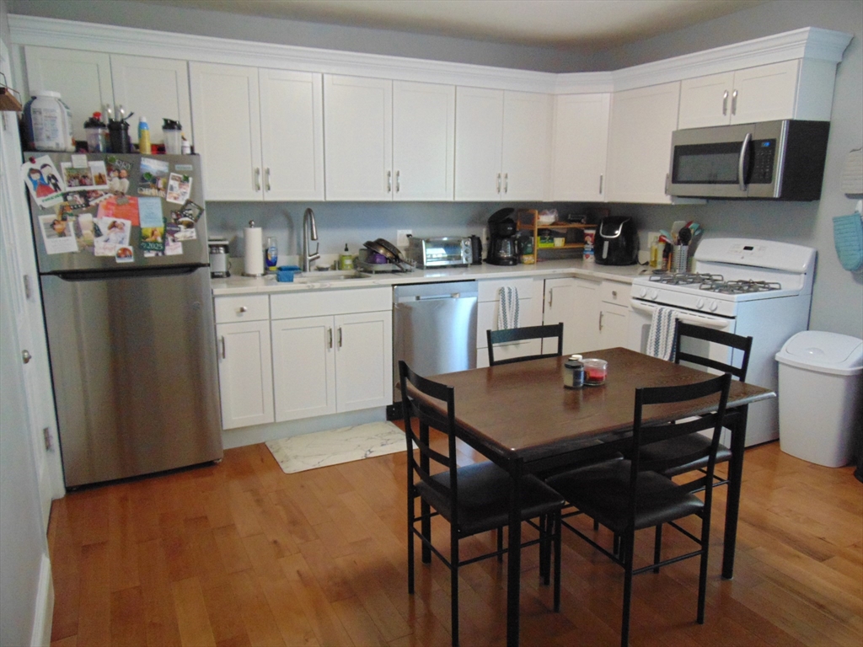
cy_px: 324
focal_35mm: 25
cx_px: 432
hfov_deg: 69.4
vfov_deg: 54.9
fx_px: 623
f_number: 3
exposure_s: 1/30
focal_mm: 4.5
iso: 400
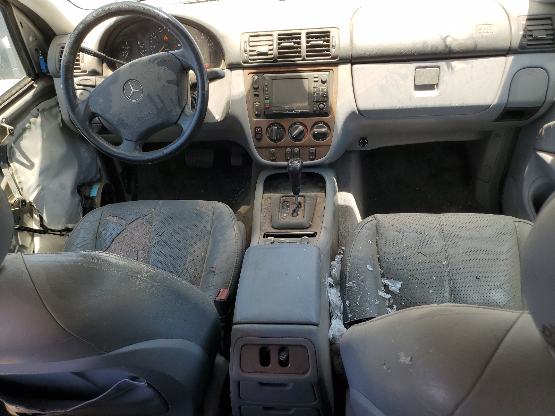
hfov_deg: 67.3
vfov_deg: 53.1
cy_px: 208
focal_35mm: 26
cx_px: 278
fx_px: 417
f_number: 1.5
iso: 50
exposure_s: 1/385
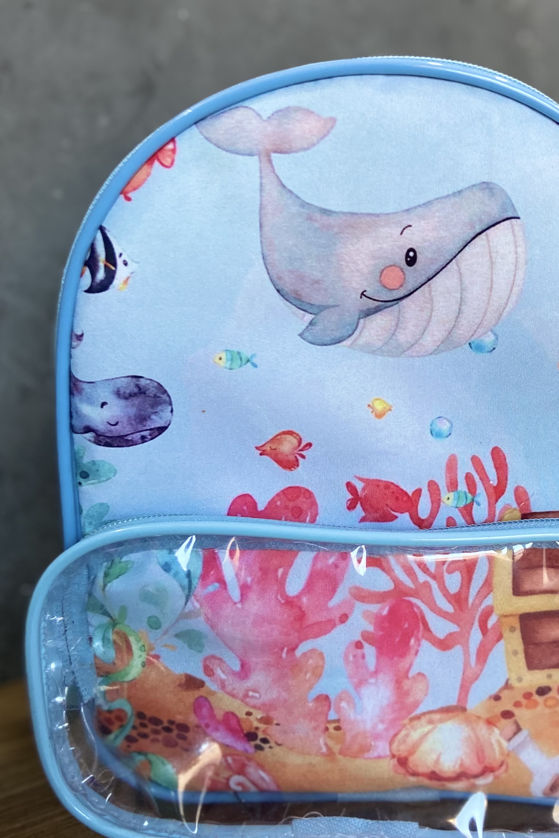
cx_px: 410
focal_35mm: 42
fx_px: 978
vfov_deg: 46.3
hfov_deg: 31.4
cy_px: 381
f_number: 1.8
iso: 100
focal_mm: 4.25
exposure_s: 1/60
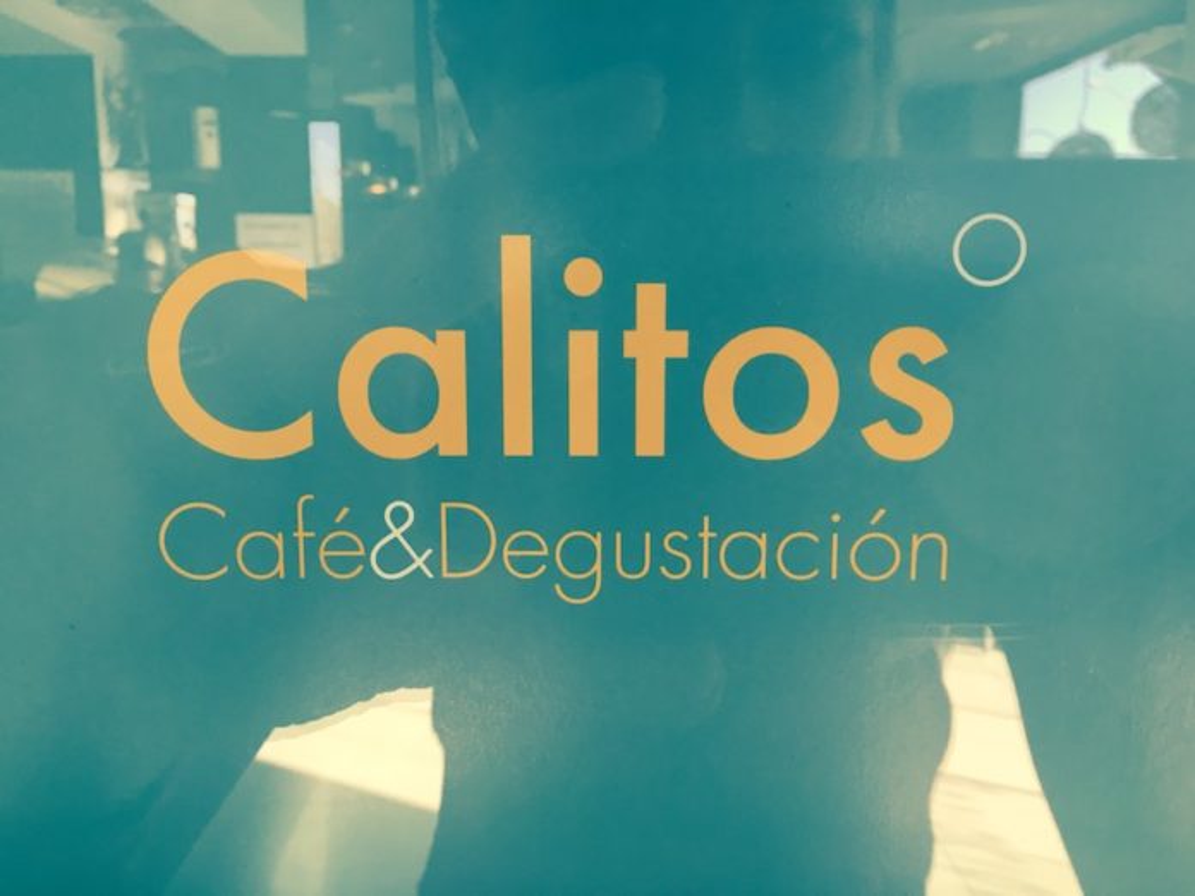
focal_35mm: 29
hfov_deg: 61.7
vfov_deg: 48.2
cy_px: 448
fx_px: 1001
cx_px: 598
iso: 25
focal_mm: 4.15
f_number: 2.2
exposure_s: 1/33
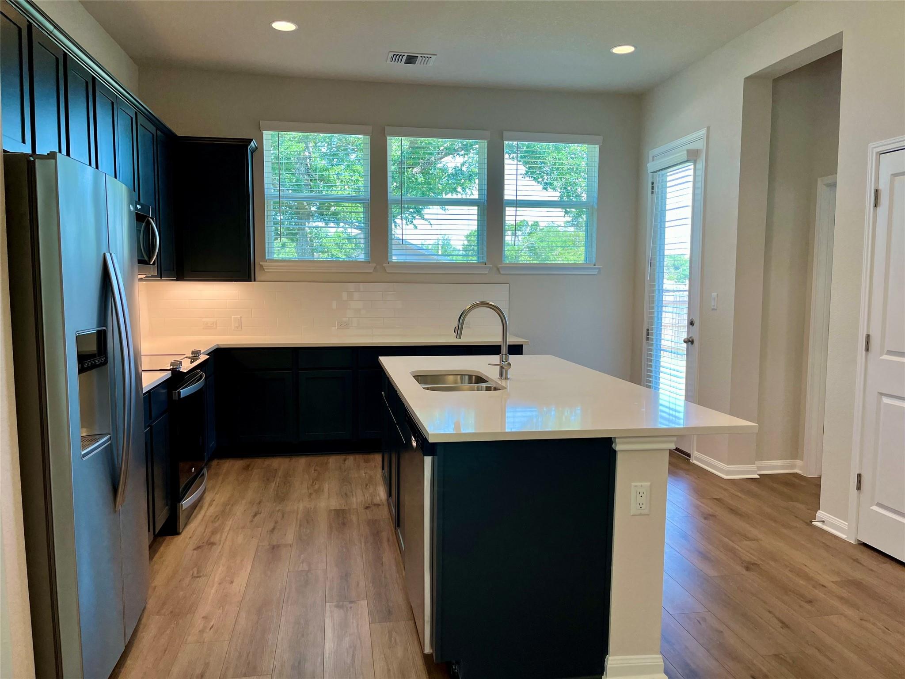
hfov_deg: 67.3
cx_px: 452
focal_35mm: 26
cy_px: 340
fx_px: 680
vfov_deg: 53.1
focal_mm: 5.1
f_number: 1.6
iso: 64
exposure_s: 1/120
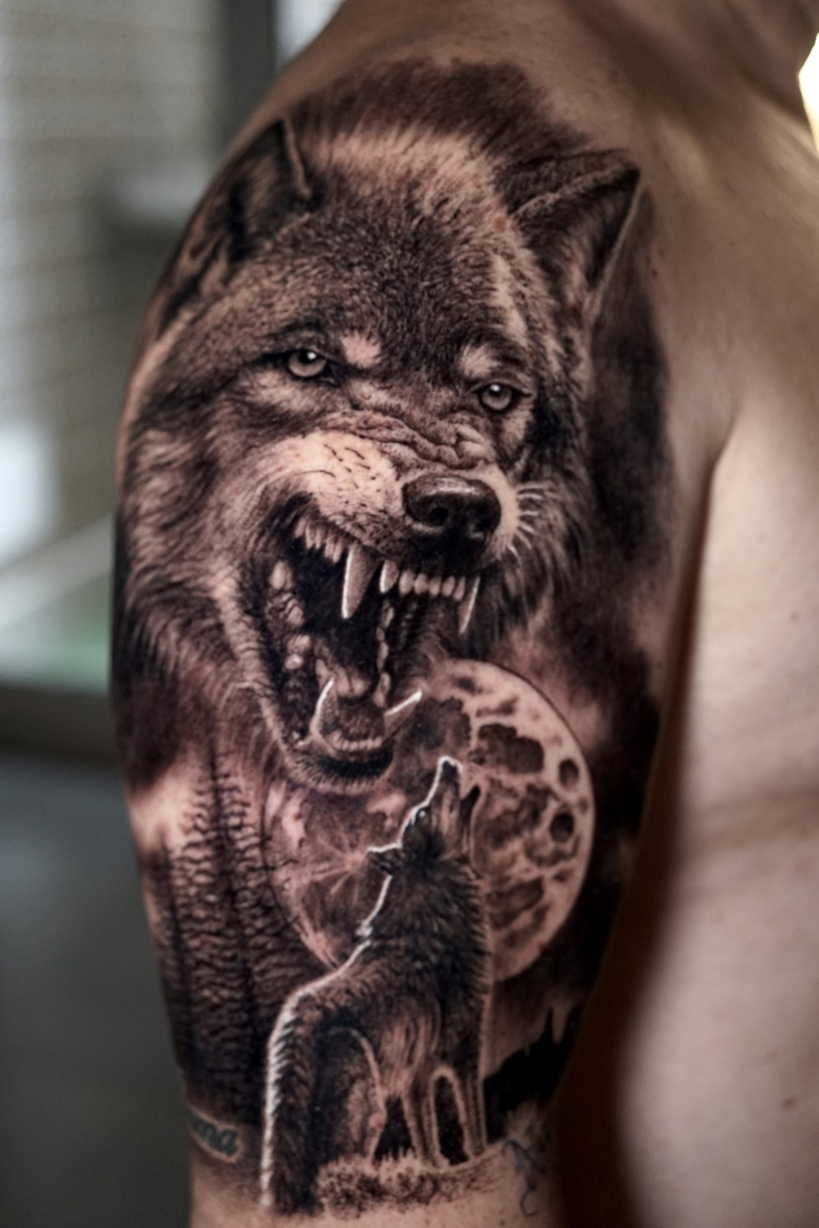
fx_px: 1365
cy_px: 614
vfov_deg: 48.5
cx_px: 410
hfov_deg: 33.4
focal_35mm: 40
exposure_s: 1/30
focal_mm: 40
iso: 2000
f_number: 3.2
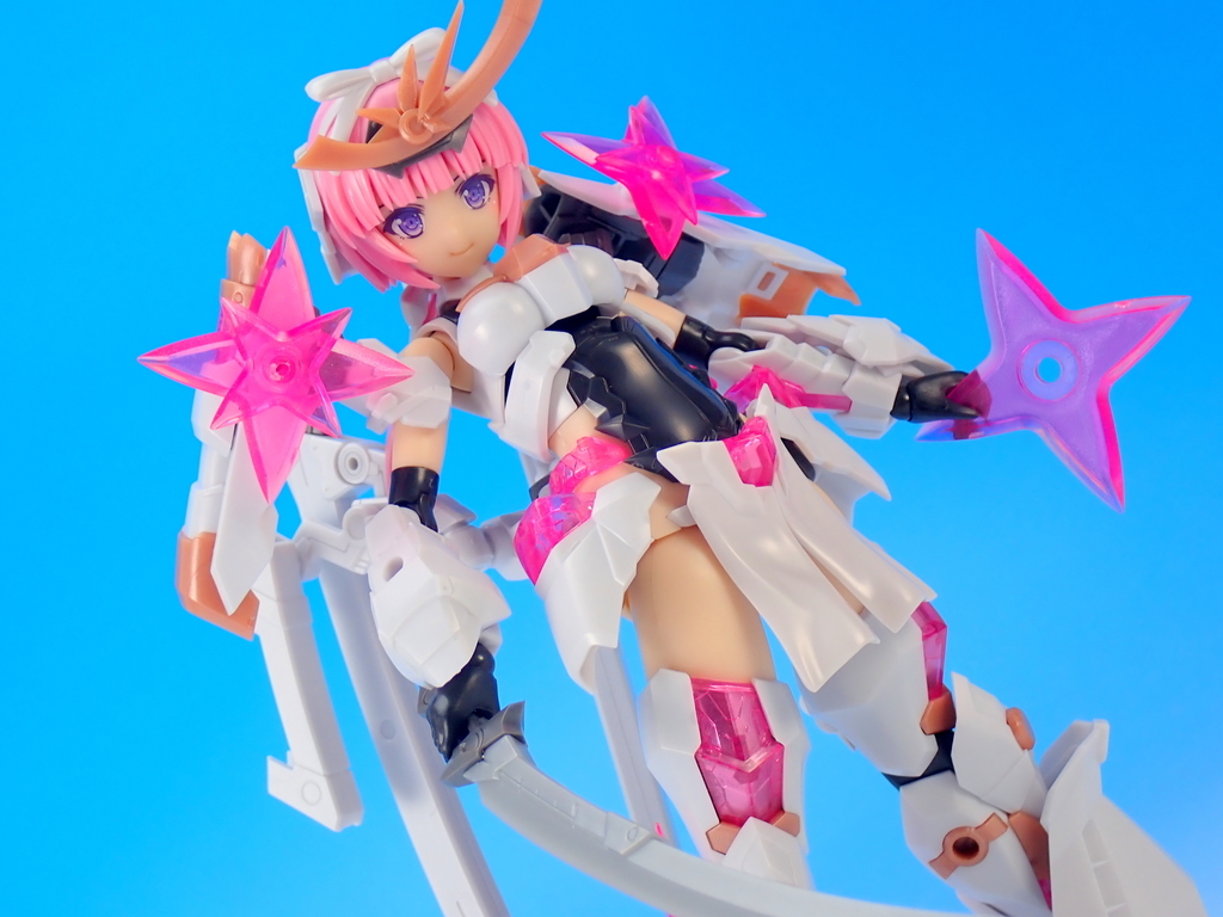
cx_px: 612
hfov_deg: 23.8
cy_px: 458
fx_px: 2897
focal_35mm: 82
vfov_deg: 18.0
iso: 100
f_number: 16
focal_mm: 14.62
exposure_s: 1.3
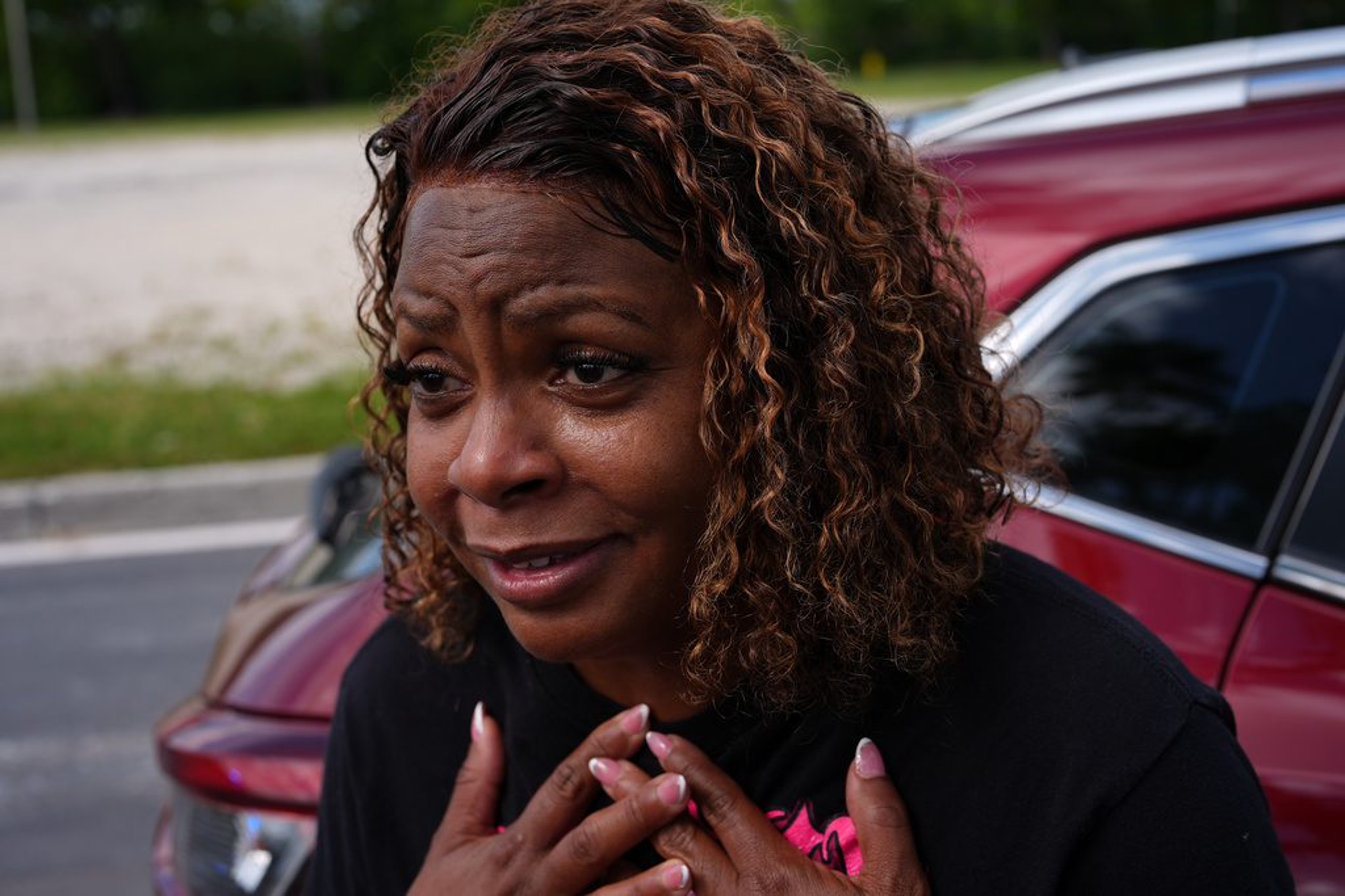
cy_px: 448
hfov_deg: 39.6
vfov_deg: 27.0
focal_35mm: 50
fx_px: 1868
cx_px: 672
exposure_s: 1/800
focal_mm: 50
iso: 125
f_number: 5.6
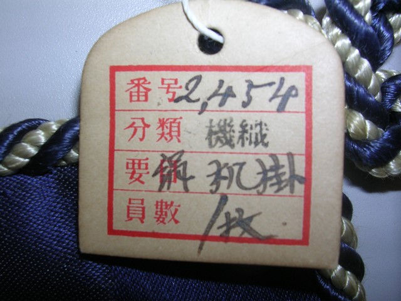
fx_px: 440
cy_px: 150
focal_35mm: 38
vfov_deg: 37.7
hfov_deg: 49.0
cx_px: 200
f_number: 5.6
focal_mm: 5.8
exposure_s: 1/60.1
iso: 50
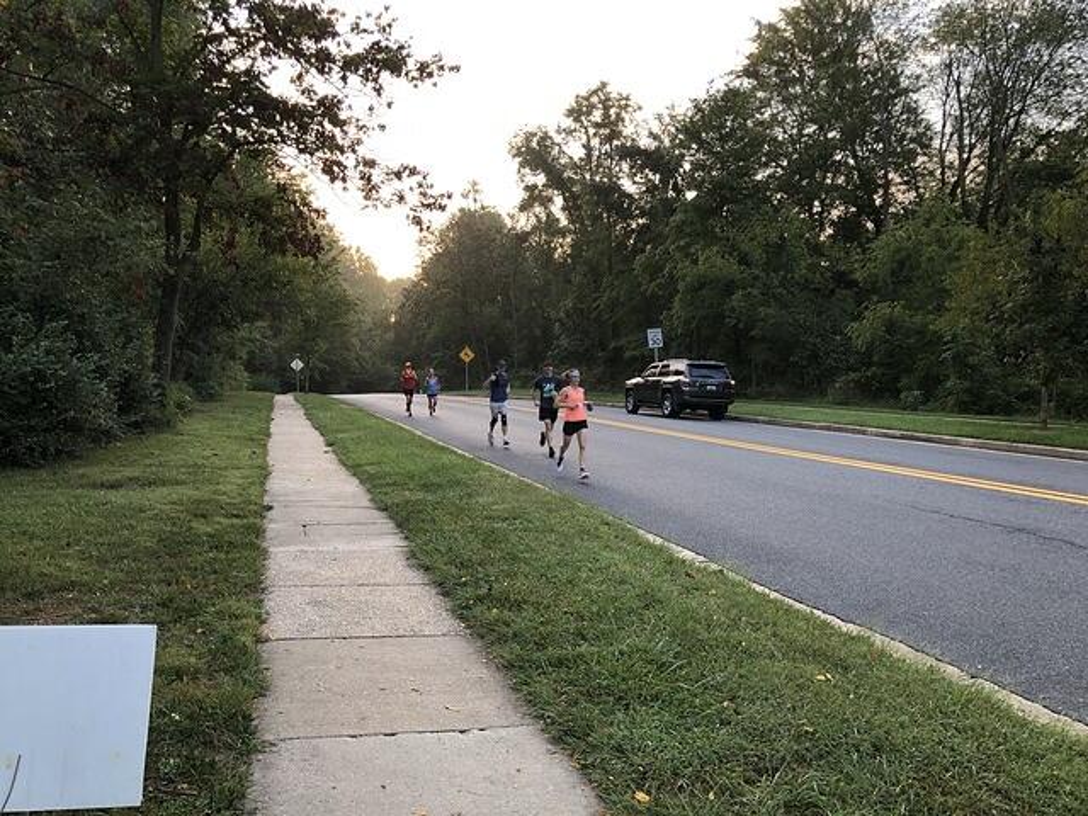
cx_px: 544
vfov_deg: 49.7
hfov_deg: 63.4
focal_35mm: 28
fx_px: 880
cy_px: 408
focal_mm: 3.99
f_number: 1.8
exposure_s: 1/120
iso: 50
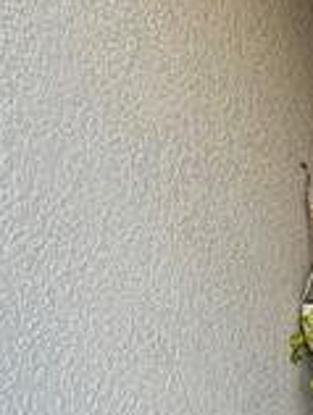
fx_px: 818
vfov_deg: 26.7
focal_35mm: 68
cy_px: 433
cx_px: 521
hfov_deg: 18.2
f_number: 2.2
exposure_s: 1/152
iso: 50
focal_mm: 2.22
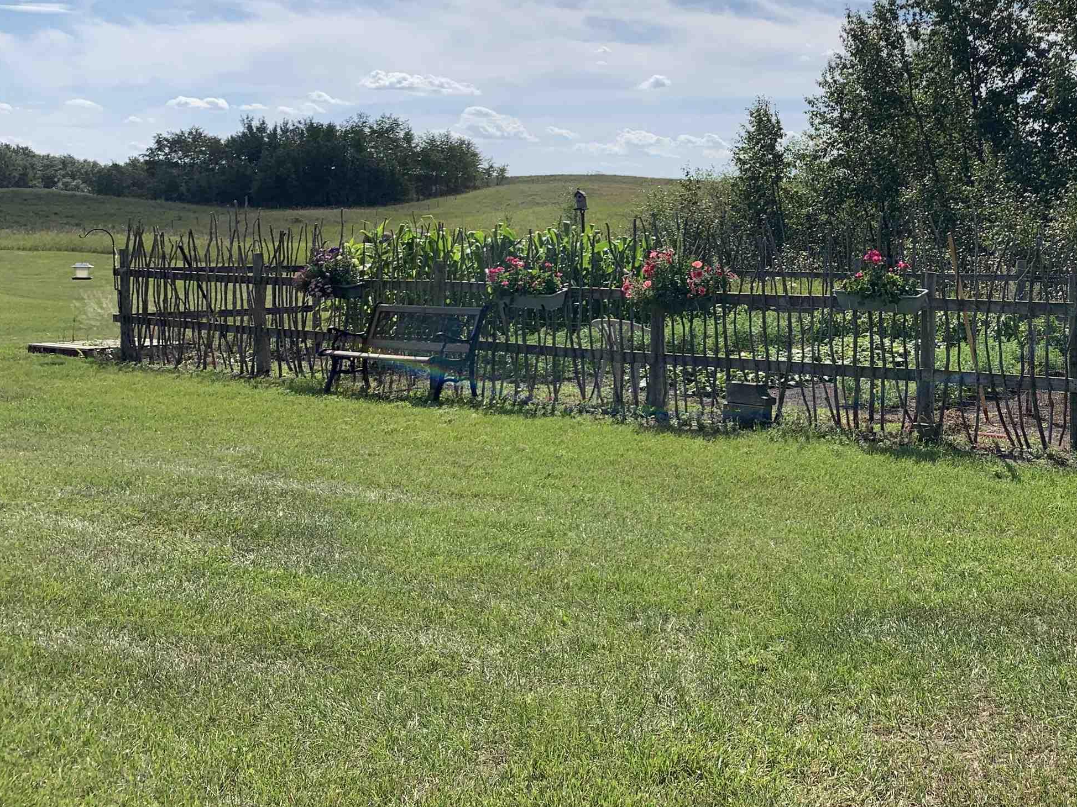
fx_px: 1276
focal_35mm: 41
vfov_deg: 34.8
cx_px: 828
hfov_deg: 44.0
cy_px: 264
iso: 25
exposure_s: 1/4098
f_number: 1.8
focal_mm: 4.25
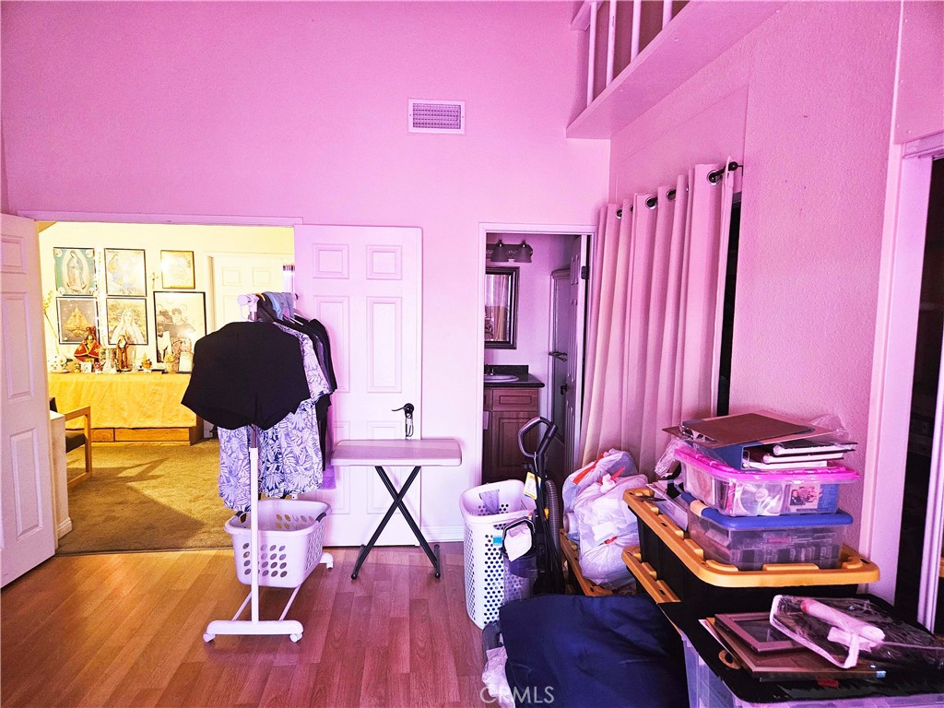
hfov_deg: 73.9
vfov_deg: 58.9
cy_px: 354
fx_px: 627
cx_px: 472
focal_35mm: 23
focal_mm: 5.4
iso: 640
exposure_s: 1/24
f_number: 1.8
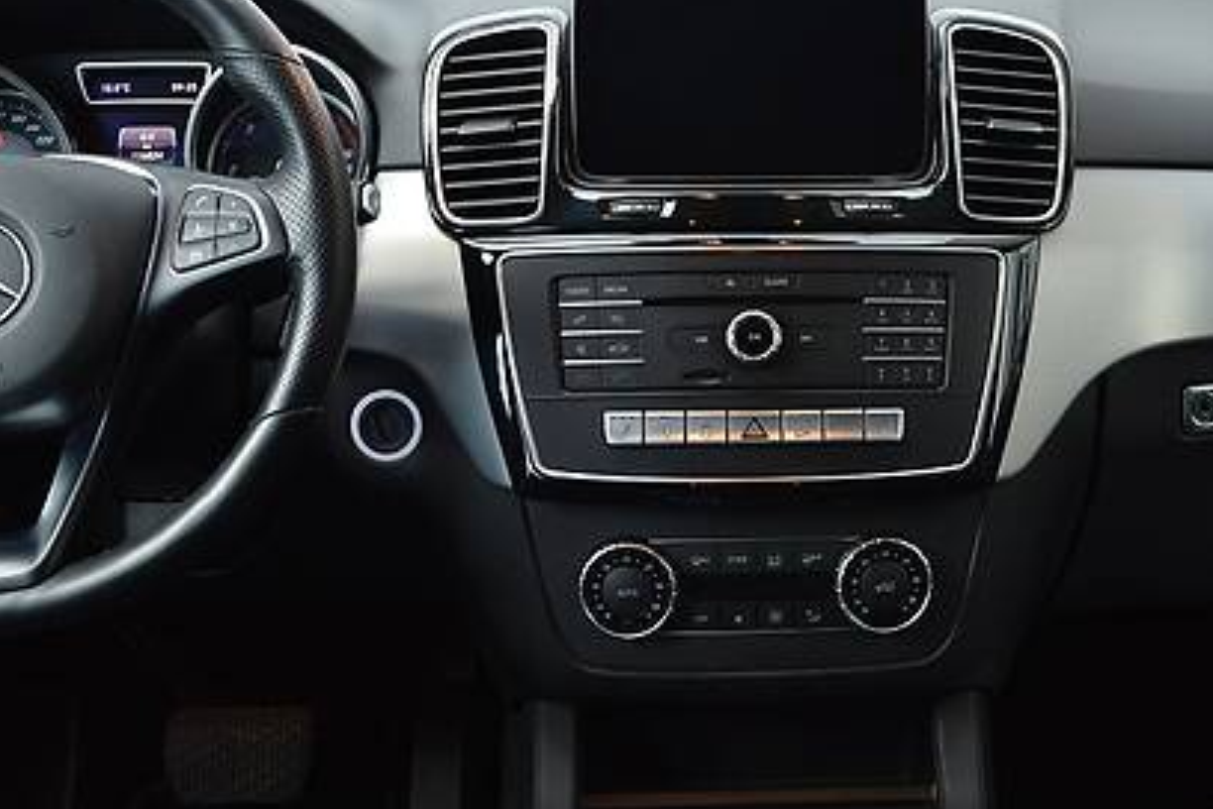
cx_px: 850
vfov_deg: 25.3
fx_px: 1786
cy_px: 251
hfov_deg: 36.9
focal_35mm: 53
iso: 400
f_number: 4.5
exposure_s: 1/80
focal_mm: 18
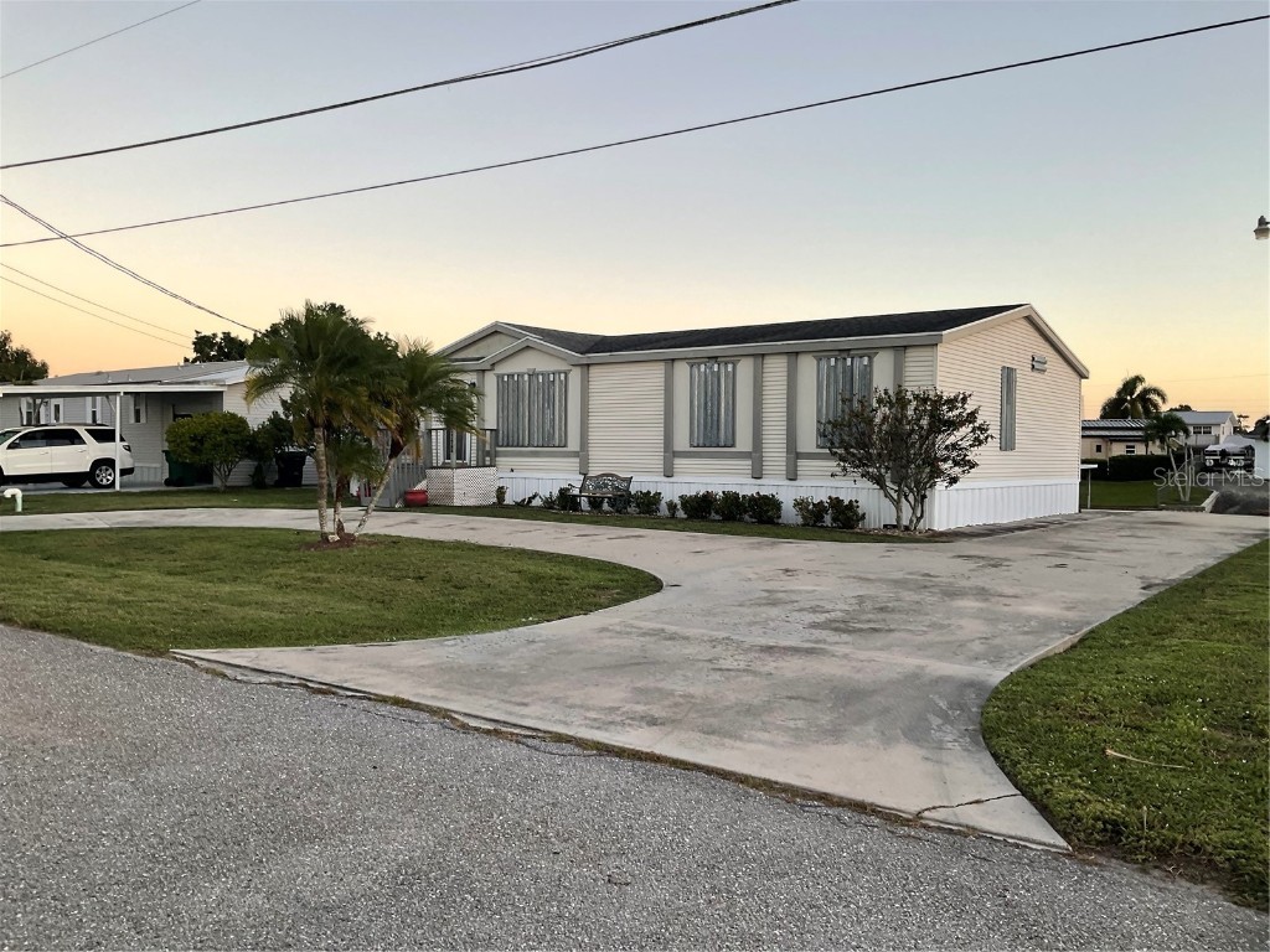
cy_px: 476
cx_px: 635
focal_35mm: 29
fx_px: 1064
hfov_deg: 61.7
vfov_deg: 48.2
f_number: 1.8
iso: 25
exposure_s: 1/120
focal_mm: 3
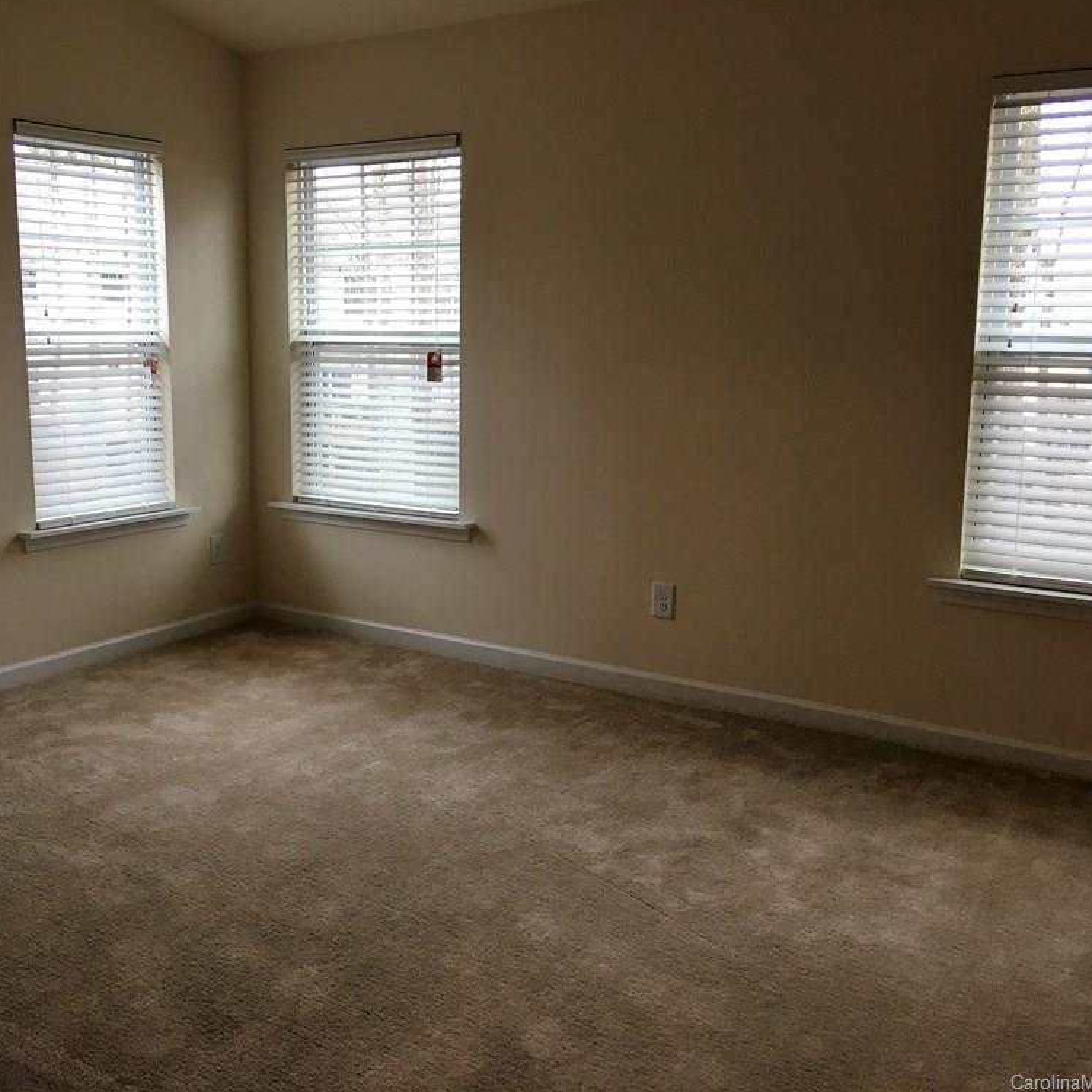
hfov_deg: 46.9
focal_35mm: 35
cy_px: 537
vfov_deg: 47.2
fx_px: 1249
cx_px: 432
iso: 32
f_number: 2.2
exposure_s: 1/15
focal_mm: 4.15
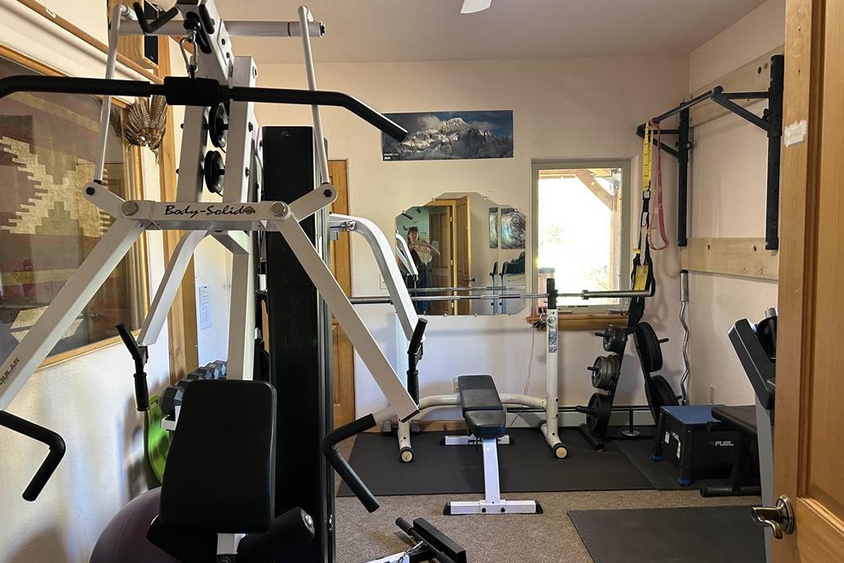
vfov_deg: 46.3
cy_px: 305
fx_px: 656
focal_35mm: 28
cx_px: 427
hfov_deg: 65.5
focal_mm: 5.7
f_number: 1.5
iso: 250
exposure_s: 1/60
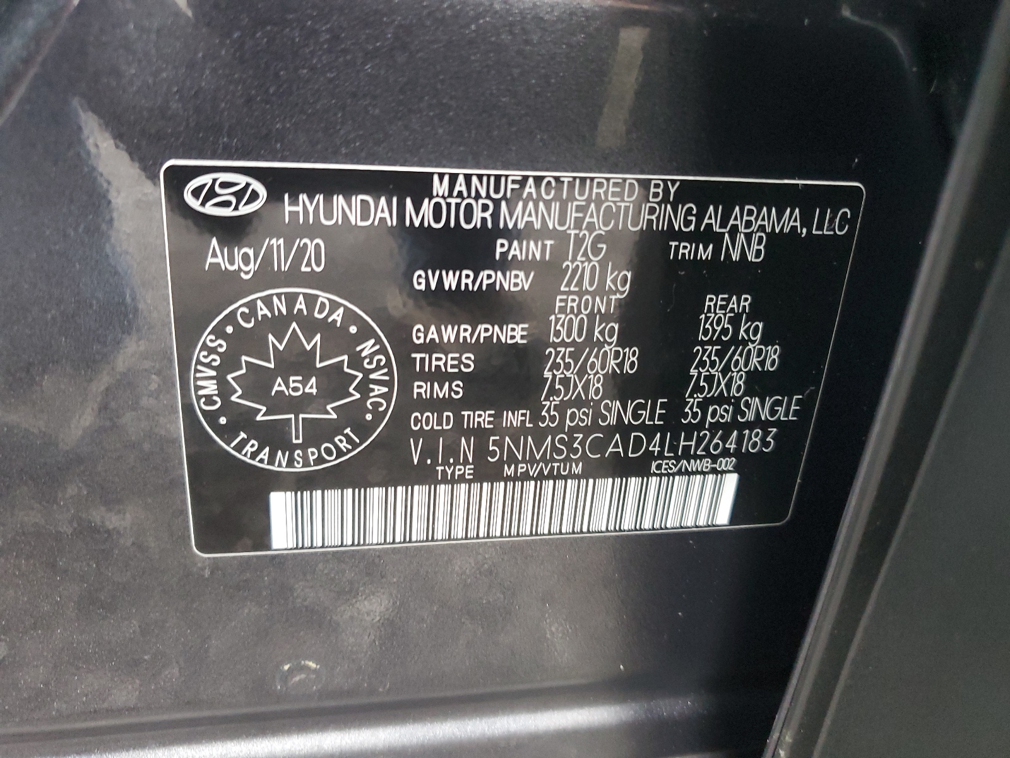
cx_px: 505
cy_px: 379
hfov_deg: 67.3
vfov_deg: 53.1
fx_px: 759
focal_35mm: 26
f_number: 1.5
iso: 255
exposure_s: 1/60.2
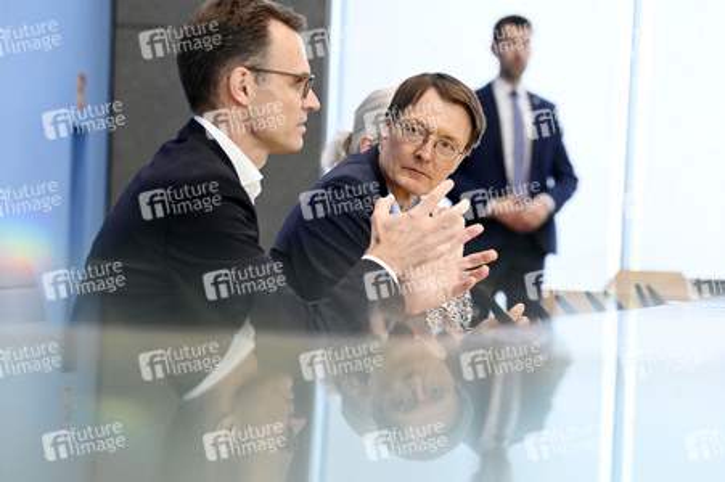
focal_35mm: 170
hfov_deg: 12.1
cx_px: 362
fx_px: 3421
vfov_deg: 8.1
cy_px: 241
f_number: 5.6
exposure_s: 1/500
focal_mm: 170
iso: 3200
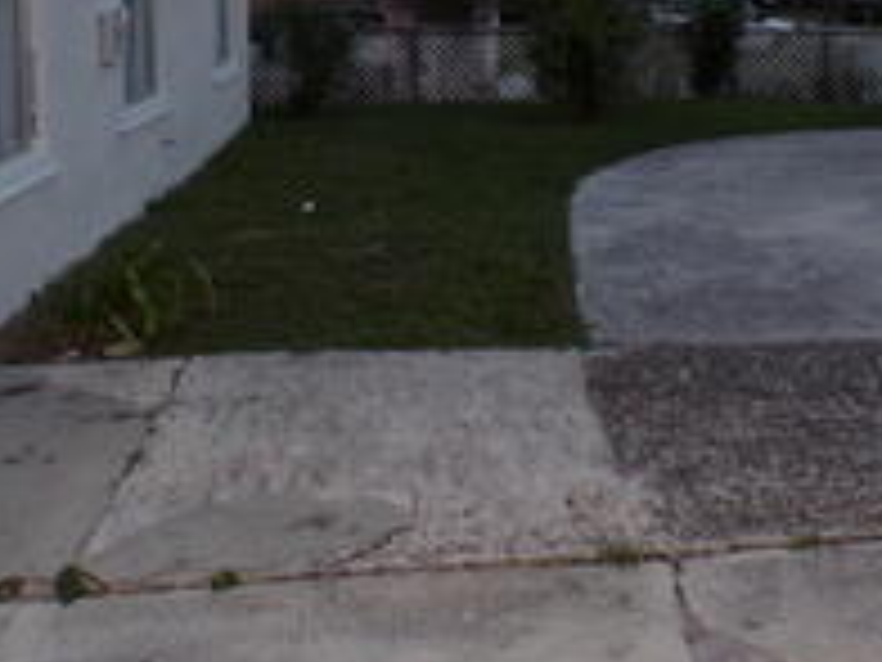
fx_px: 1248
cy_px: 59
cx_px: 680
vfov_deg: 28.5
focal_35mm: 49
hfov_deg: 37.8
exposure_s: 1/60
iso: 141
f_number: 3
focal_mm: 4.3
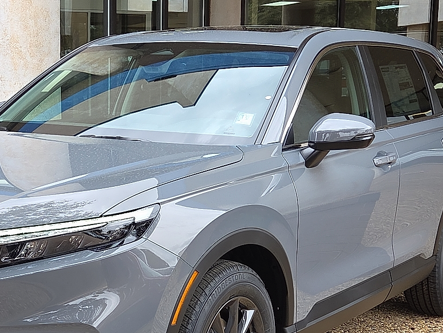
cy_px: 227
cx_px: 130
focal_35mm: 72
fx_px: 922
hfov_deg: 26.8
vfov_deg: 20.4
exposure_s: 1/588
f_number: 1.8
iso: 76
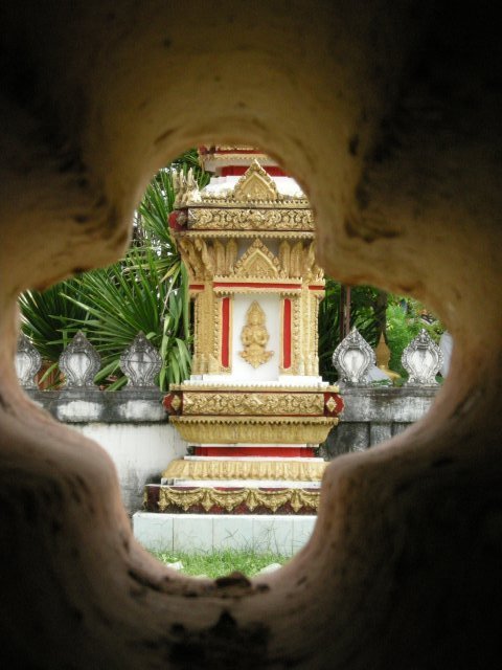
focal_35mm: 89
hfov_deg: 16.6
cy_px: 335
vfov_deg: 22.0
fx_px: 1721
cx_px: 251
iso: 400
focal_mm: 18.6
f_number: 7.5
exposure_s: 1/404
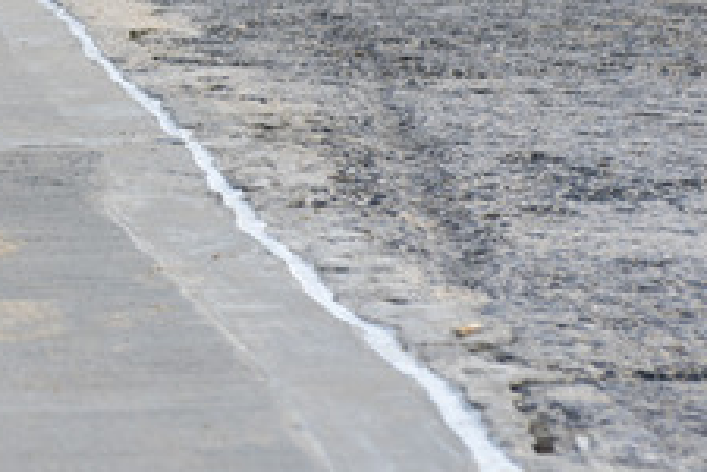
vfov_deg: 5.6
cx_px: -229
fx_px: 4772
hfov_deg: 8.3
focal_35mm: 243
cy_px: -239
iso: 200
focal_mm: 70
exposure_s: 1/500
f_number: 5.6
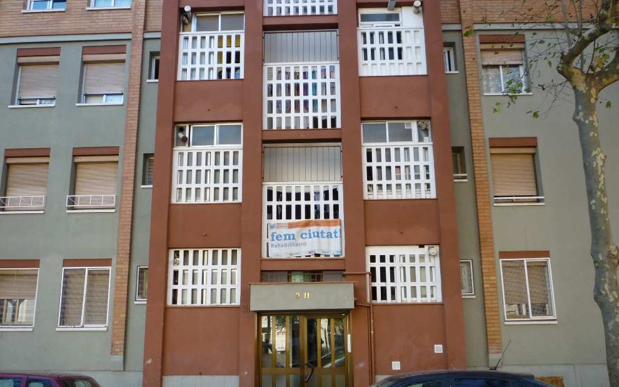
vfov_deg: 40.5
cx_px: 308
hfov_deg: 61.2
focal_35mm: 31
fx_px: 523
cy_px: 216
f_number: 3.3
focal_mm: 5.2
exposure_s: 1/100
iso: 80
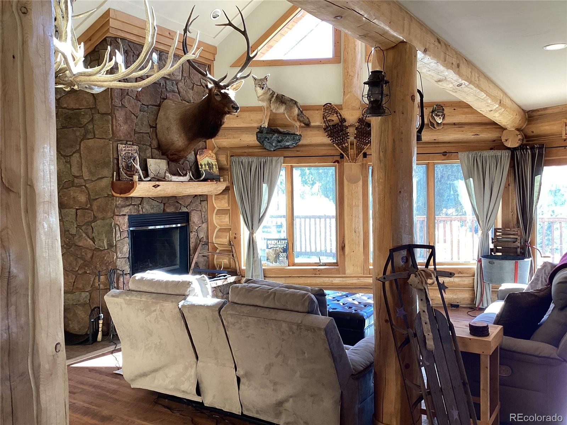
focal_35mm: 31
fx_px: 508
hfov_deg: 58.4
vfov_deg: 45.4
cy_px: 212
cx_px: 284
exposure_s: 1/60
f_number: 2.4
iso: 50
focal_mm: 3.3
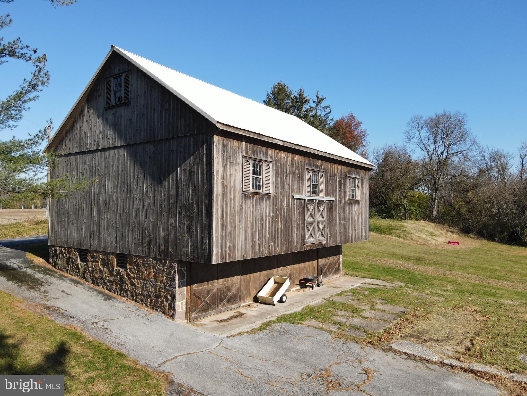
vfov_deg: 56.8
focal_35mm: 24
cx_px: 264
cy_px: 198
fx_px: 365
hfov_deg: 71.6
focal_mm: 4.5
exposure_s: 1/500
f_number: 2.8
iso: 100
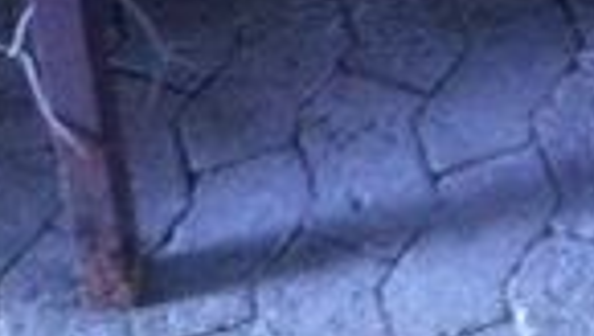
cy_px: -631
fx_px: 2650
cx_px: 889
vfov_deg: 6.7
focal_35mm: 168
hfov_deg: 12.2
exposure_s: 1/15
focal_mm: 3.85
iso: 400
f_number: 2.8
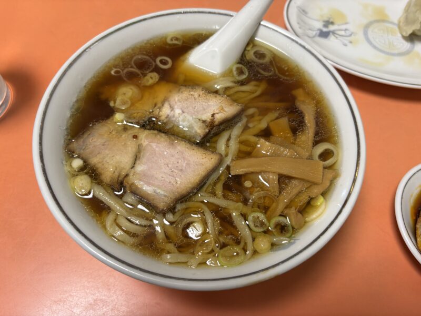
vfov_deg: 53.1
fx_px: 316
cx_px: 210
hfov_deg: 67.3
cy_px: 158
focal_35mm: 26
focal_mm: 5.96
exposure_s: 1/50
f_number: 1.6
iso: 80
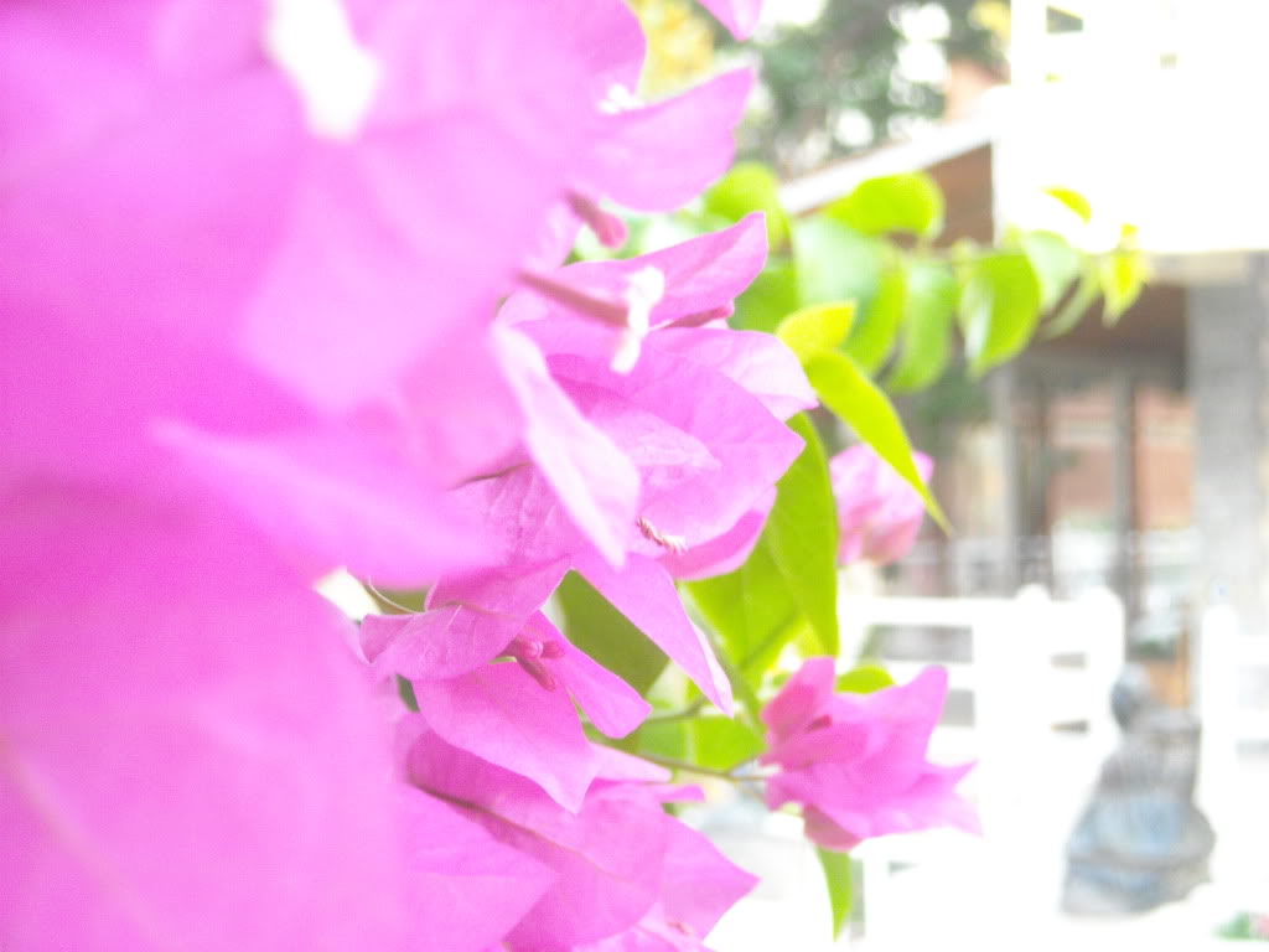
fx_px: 2786
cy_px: 476
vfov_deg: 19.4
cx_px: 634
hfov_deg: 25.7
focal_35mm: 76
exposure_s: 1/30
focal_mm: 12.3
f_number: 3.9
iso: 400
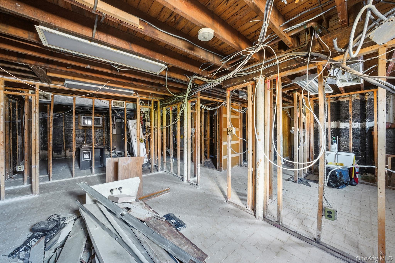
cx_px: 198
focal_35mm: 12
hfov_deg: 112.6
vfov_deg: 90.0
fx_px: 132
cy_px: 132
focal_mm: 12
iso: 800
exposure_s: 1/3.33
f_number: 9
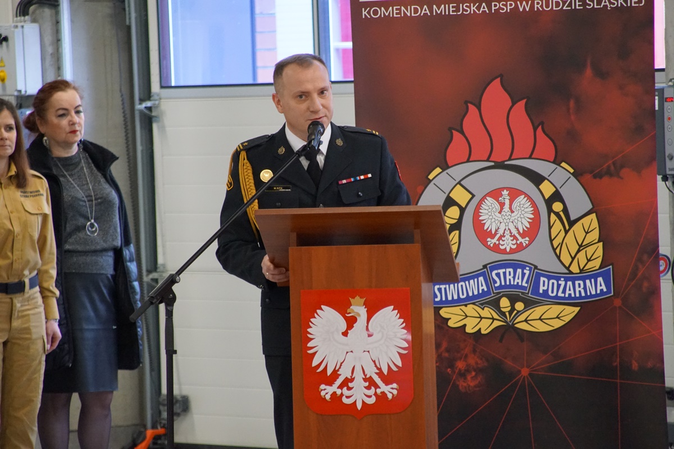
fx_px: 5616
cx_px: 337
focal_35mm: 300
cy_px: 224
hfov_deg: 6.9
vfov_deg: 4.6
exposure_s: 1/80
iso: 3200
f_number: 6.3
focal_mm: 200
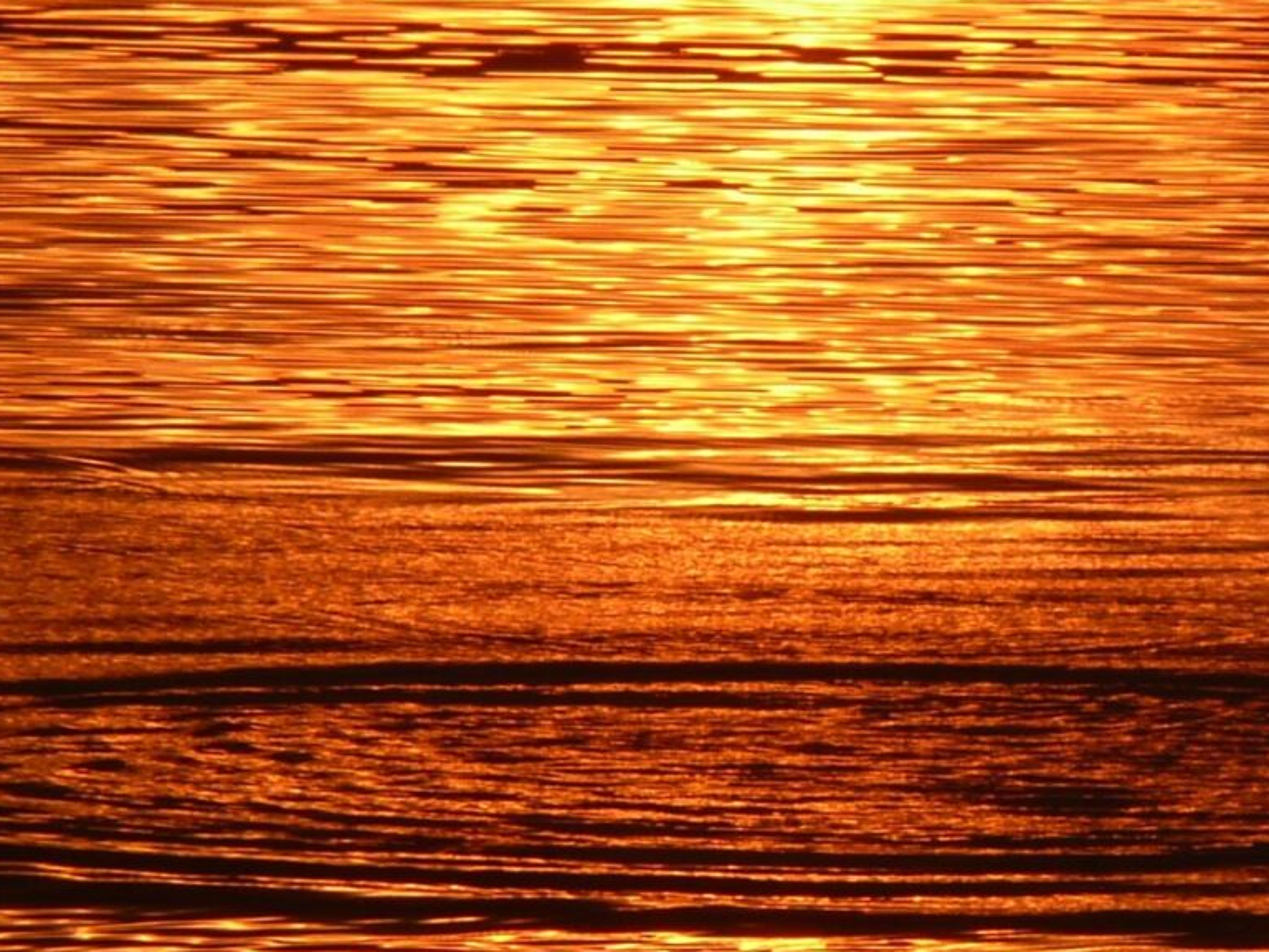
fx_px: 34203
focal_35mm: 933
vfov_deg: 1.6
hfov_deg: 2.1
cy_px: 760
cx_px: 1251
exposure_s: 1/320
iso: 100
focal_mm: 46
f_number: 11
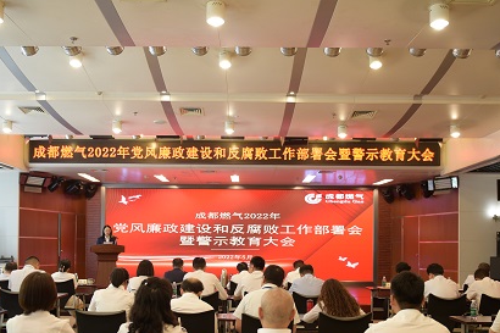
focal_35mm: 41
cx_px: 237
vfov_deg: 32.1
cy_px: 243
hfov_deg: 47.4
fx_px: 569
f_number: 2.8
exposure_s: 1/50
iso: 400
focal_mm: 28
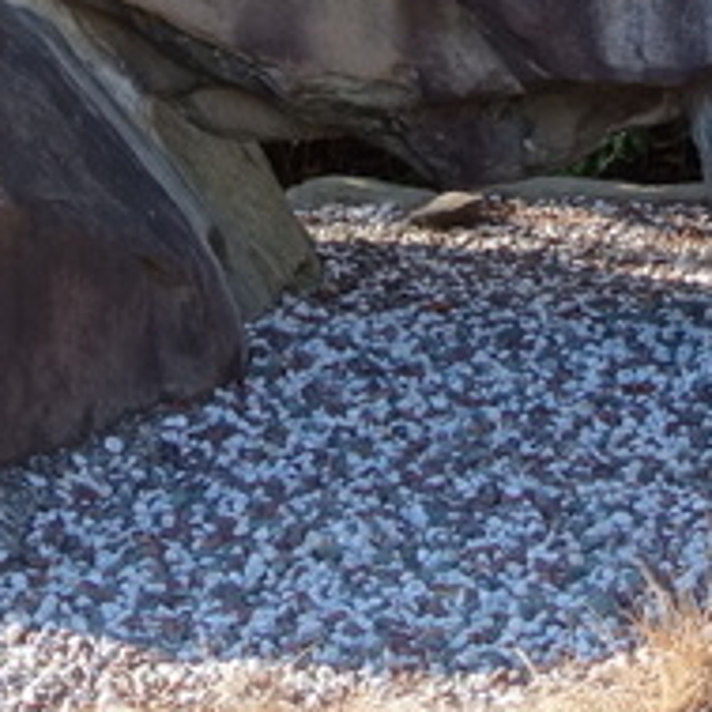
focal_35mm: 151
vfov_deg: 10.5
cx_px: 516
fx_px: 3514
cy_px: -750
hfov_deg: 11.5
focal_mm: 10.4
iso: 125
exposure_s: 1/100
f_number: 5
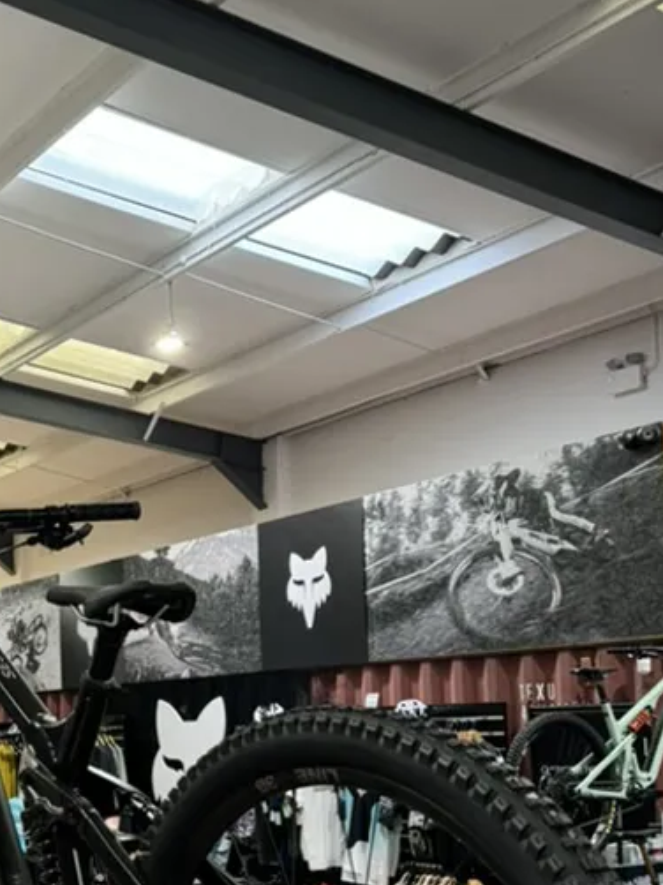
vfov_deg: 36.7
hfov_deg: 27.1
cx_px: 16
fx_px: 1304
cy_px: 658
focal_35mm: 51
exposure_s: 1/50
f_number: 1.78
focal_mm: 6.76
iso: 160
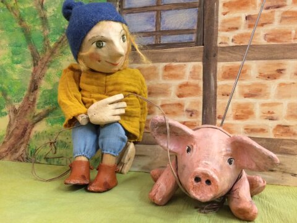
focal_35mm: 29
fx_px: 249
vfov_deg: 48.2
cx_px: 148
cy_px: 112
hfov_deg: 61.7
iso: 320
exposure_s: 1/33
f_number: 2.2
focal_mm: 4.15
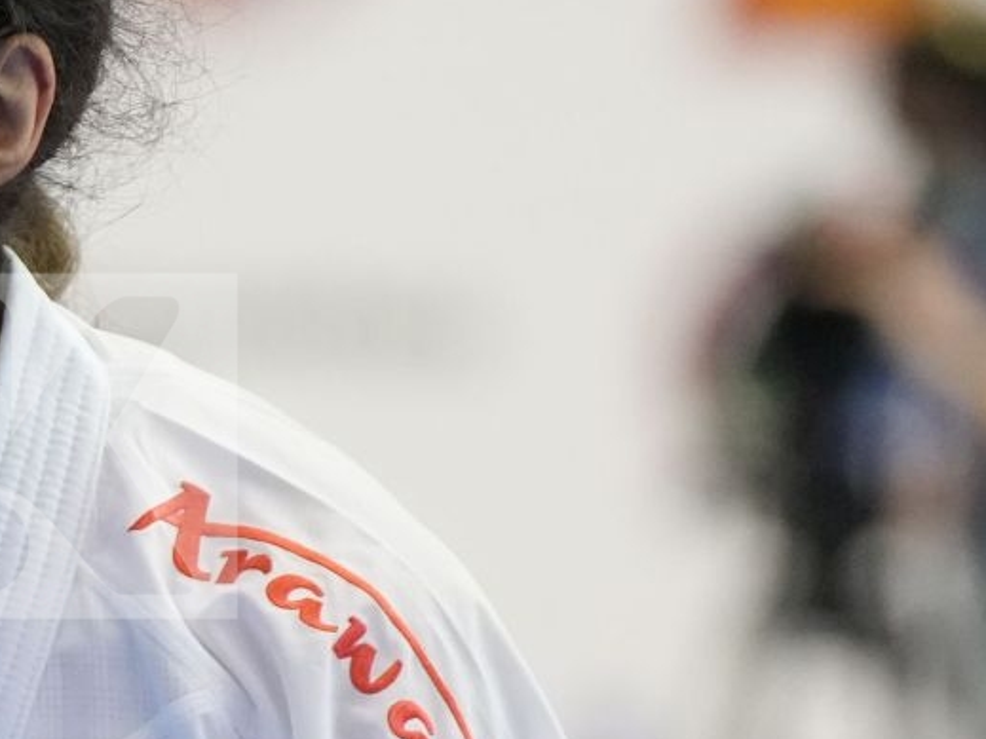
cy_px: 446
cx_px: -583
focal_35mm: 630
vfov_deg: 2.4
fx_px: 17941
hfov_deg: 3.1
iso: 4000
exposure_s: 1/1000
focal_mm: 126
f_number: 2.8
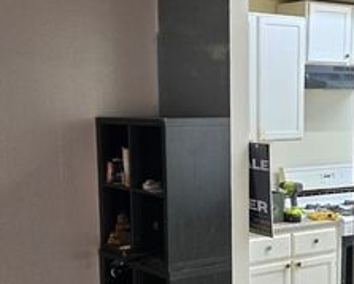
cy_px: 228
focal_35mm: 67
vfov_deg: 22.5
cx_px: 248
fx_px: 703
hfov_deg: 28.0
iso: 320
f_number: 1.8
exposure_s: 1/120
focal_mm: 5.4
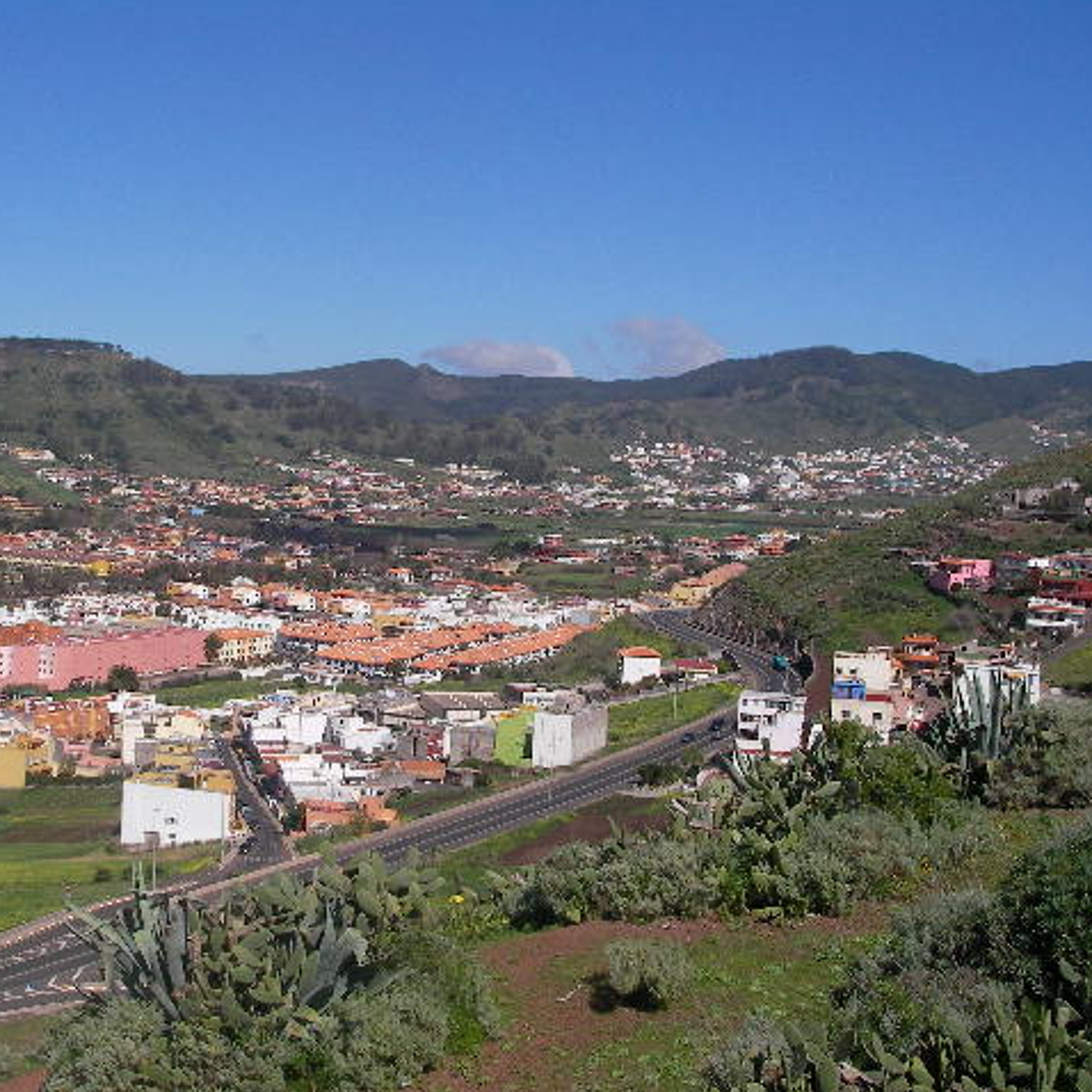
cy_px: 546
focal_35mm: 45
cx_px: 391
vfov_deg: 37.6
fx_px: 1606
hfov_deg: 37.3
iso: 50
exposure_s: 1/476
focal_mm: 6.3
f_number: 6.6
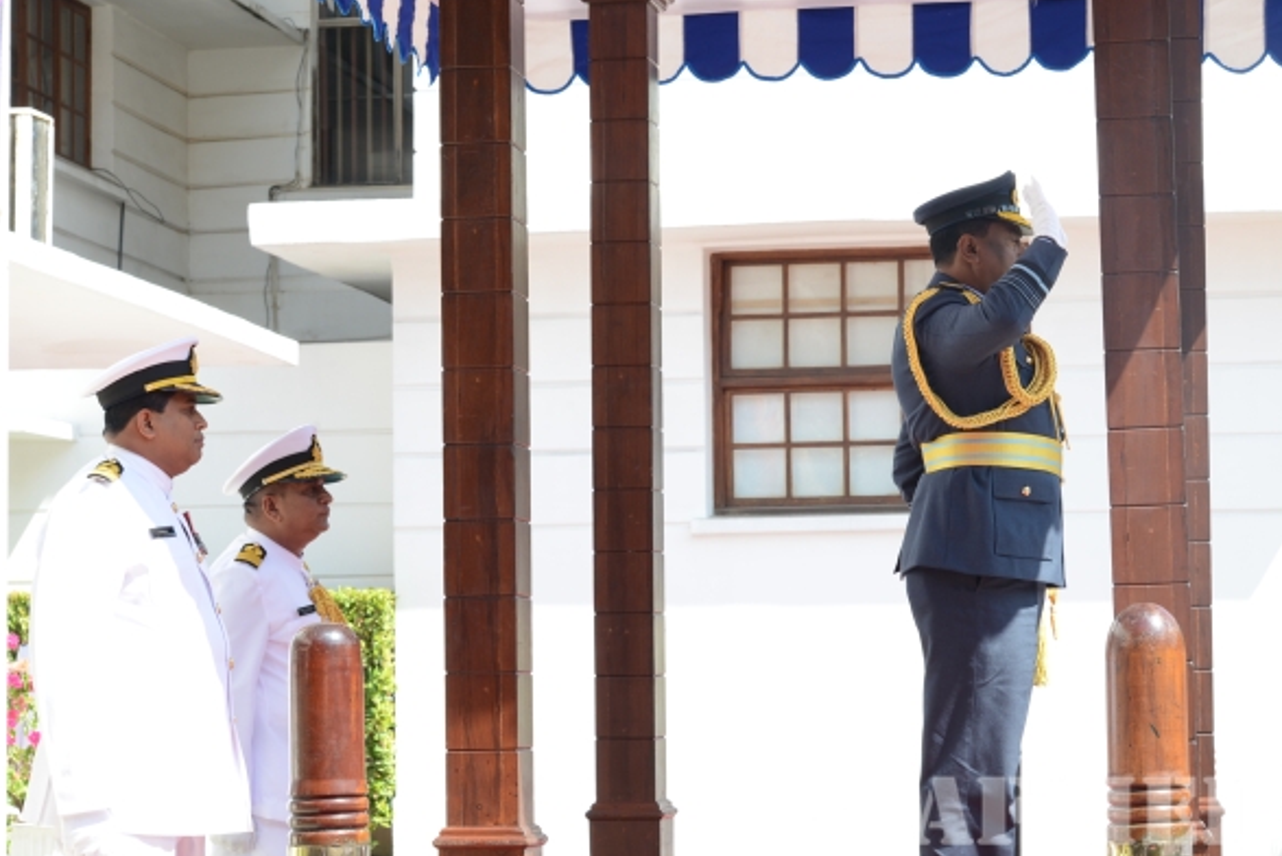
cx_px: 697
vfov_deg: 14.7
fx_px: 3313
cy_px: 433
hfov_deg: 21.9
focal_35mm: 93
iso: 400
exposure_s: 1/125
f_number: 11
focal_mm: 78
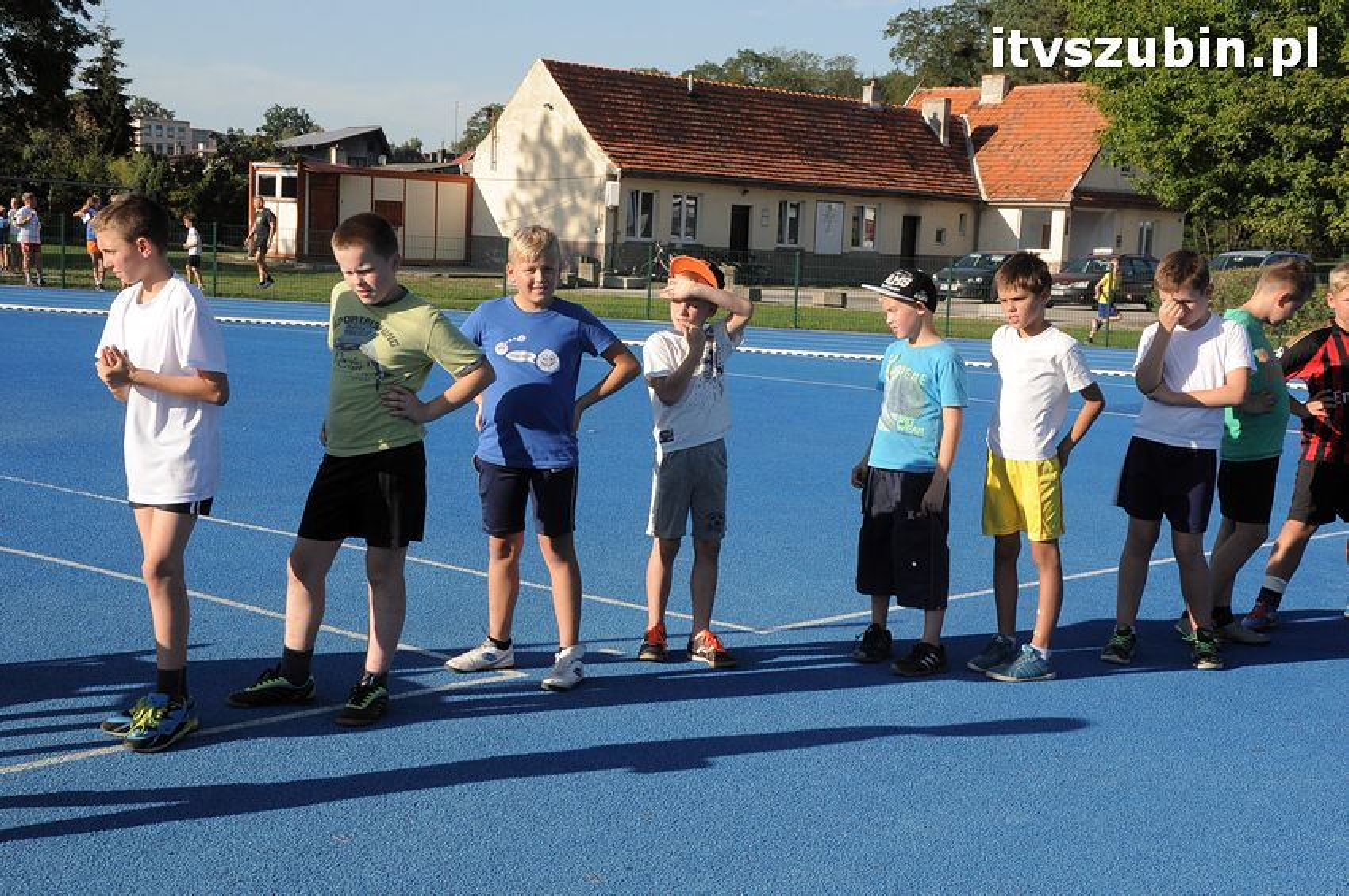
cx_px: 674
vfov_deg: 25.7
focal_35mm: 52
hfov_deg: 37.9
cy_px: 448
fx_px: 1965
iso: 500
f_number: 11
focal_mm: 35
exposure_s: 1/500
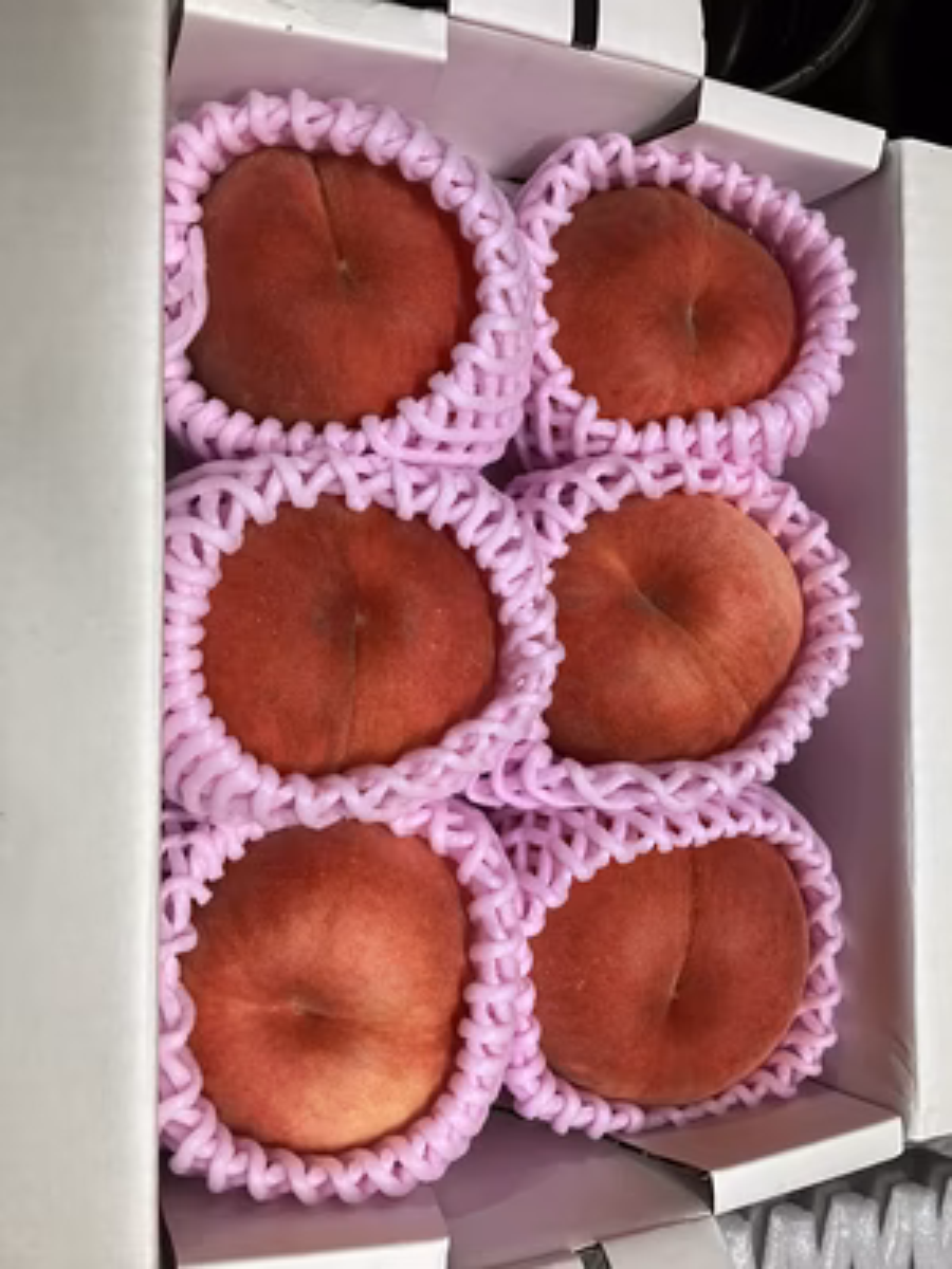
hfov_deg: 49.7
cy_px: 634
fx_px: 1027
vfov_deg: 63.4
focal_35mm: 28
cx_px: 476
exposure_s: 1/50
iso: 80
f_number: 1.8
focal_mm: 3.99
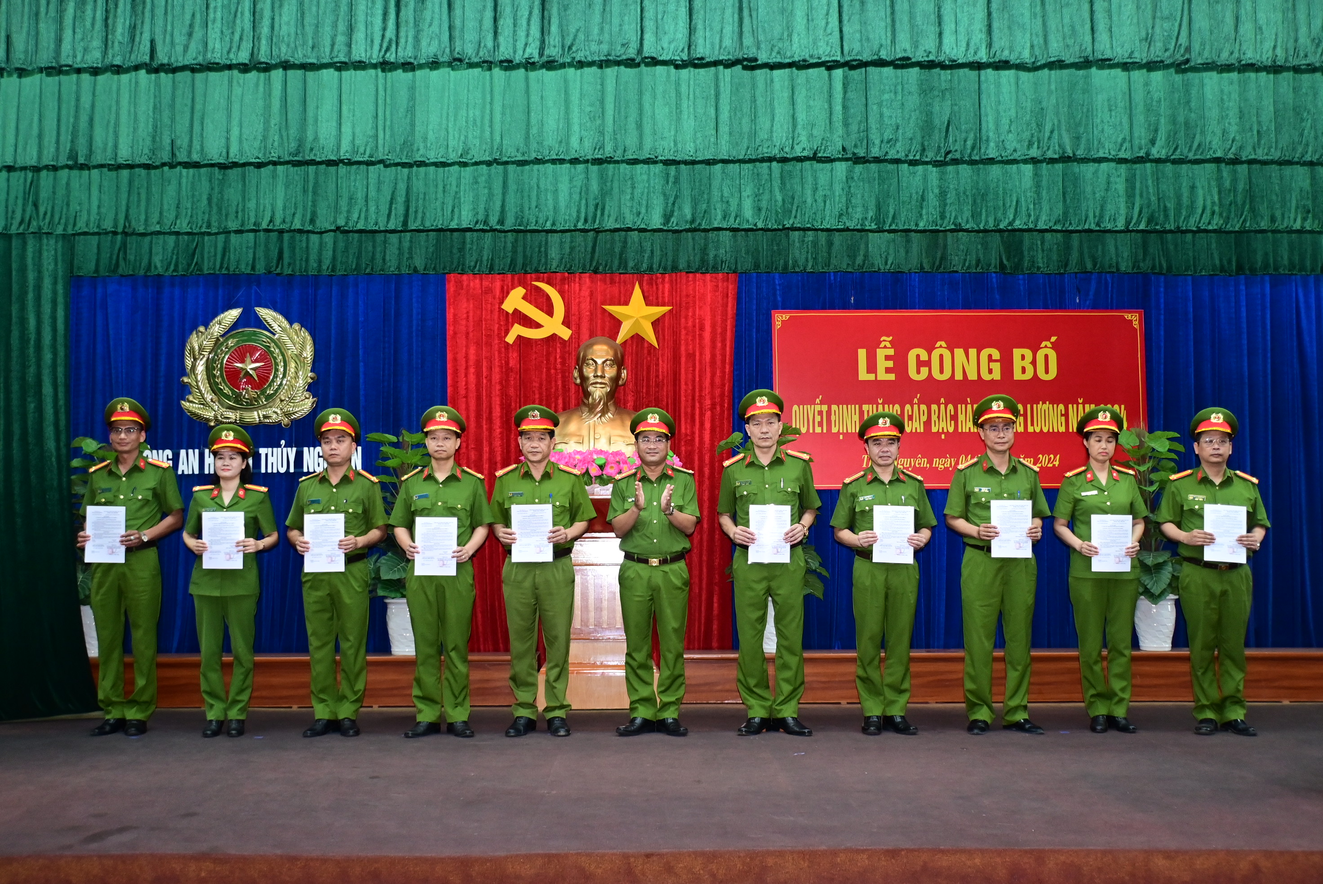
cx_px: 662
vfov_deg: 36.9
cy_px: 442
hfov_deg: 53.1
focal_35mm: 36
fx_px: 1324
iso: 1600
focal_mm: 24
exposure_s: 1/200
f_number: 4.5
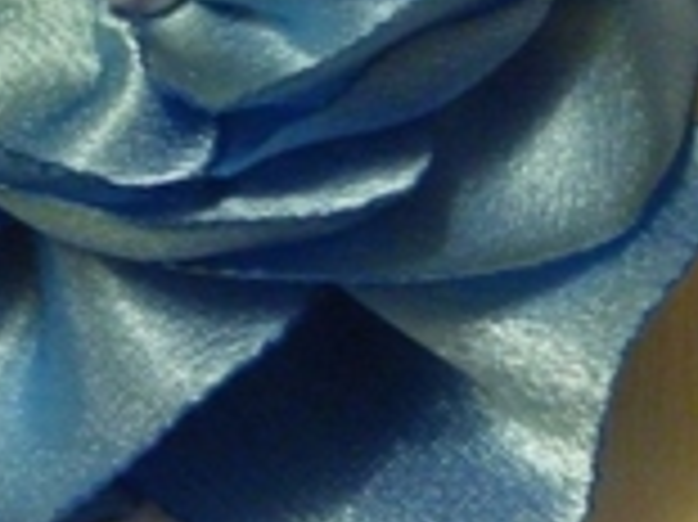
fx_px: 1713
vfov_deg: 17.0
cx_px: 180
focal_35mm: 85
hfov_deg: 22.8
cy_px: 18
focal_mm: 5.5
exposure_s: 1/25
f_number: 2.8
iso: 800
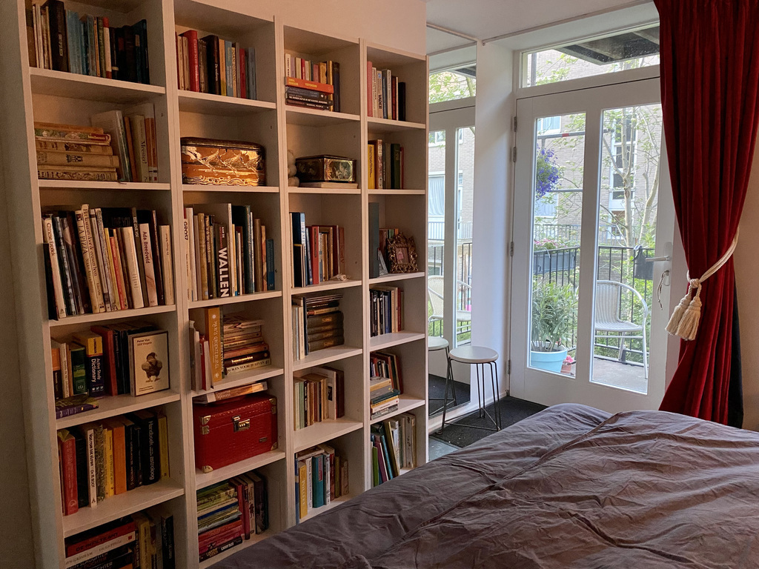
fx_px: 570
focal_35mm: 26
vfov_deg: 53.1
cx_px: 380
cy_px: 284
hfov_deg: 67.3
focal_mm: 4.25
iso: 250
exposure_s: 1/60
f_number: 1.8
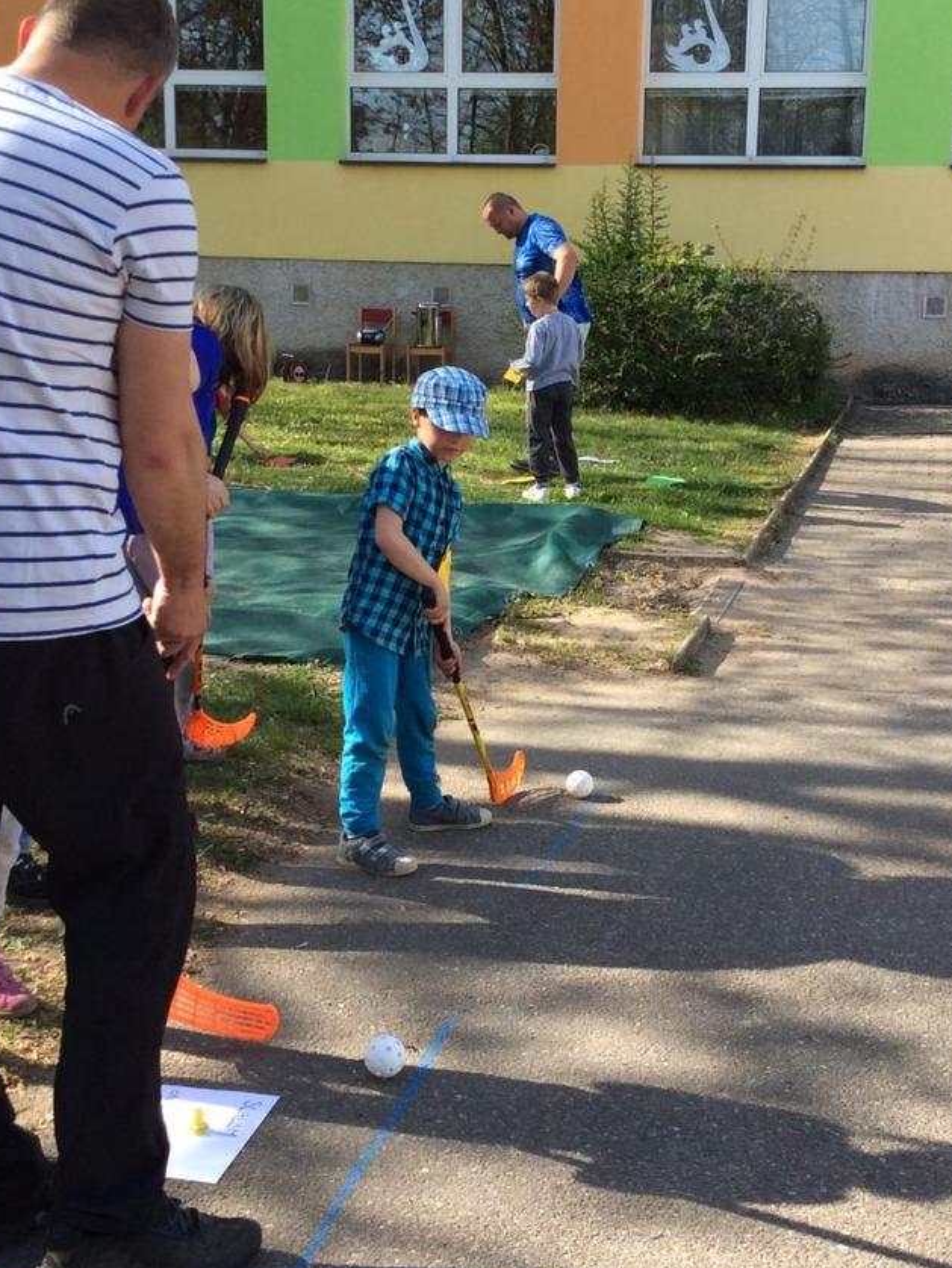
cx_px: 558
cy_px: 609
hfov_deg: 28.5
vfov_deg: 37.5
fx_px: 1869
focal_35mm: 51
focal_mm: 3.3
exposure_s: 1/430
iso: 32
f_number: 2.4
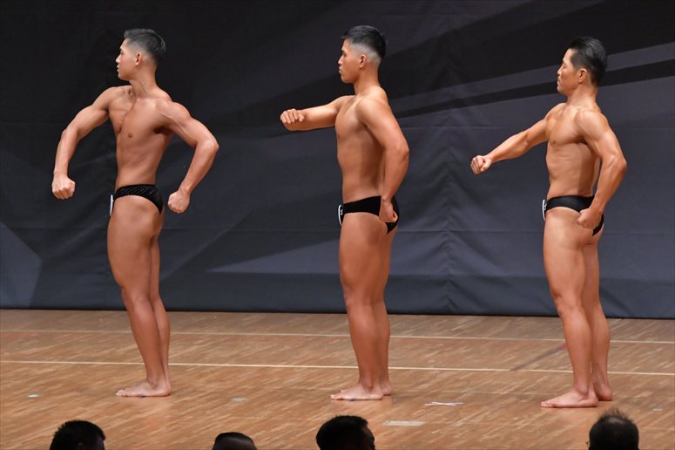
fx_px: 5060
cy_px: 225
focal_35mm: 270
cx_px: 338
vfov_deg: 5.1
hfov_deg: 7.6
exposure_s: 1/400
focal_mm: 180
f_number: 5.6
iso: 6400
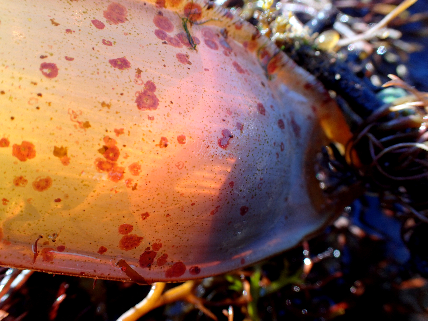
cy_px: 160
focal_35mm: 30
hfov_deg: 60.0
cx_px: 214
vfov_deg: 46.8
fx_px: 371
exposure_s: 1/160
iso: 100
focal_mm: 5.5
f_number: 3.2
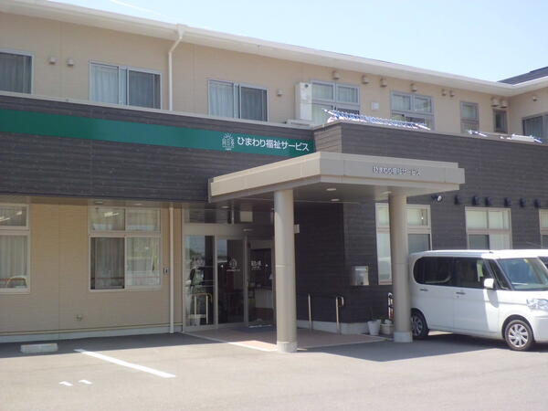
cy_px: 206
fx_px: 744
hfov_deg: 40.4
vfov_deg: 30.9
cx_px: 274
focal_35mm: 47
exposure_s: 1/500
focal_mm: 8.3
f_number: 3.4
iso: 100
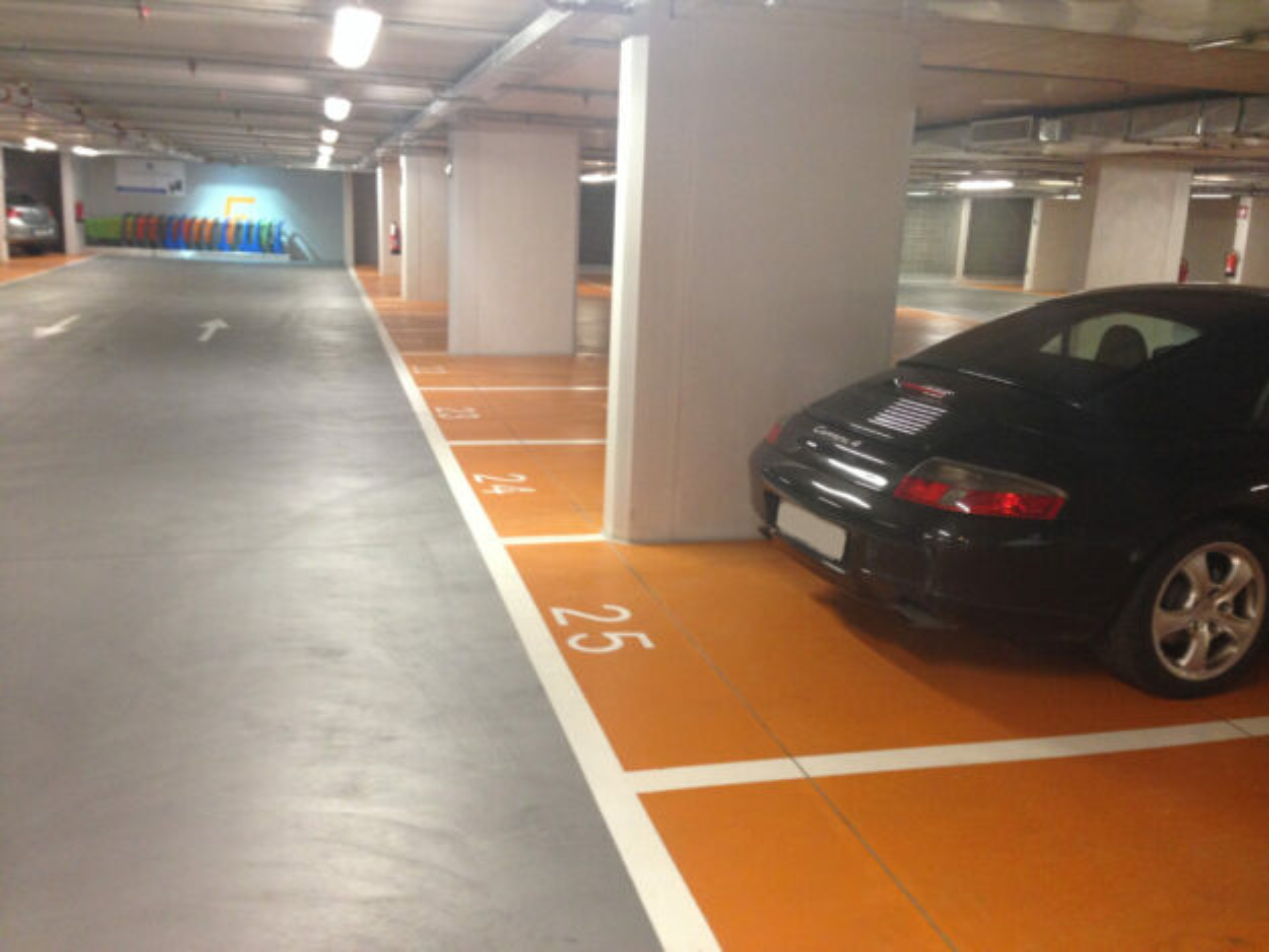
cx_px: 634
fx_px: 1210
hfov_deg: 55.3
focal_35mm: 33
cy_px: 476
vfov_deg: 43.0
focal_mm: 4.12
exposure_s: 1/20
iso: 200
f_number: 2.4
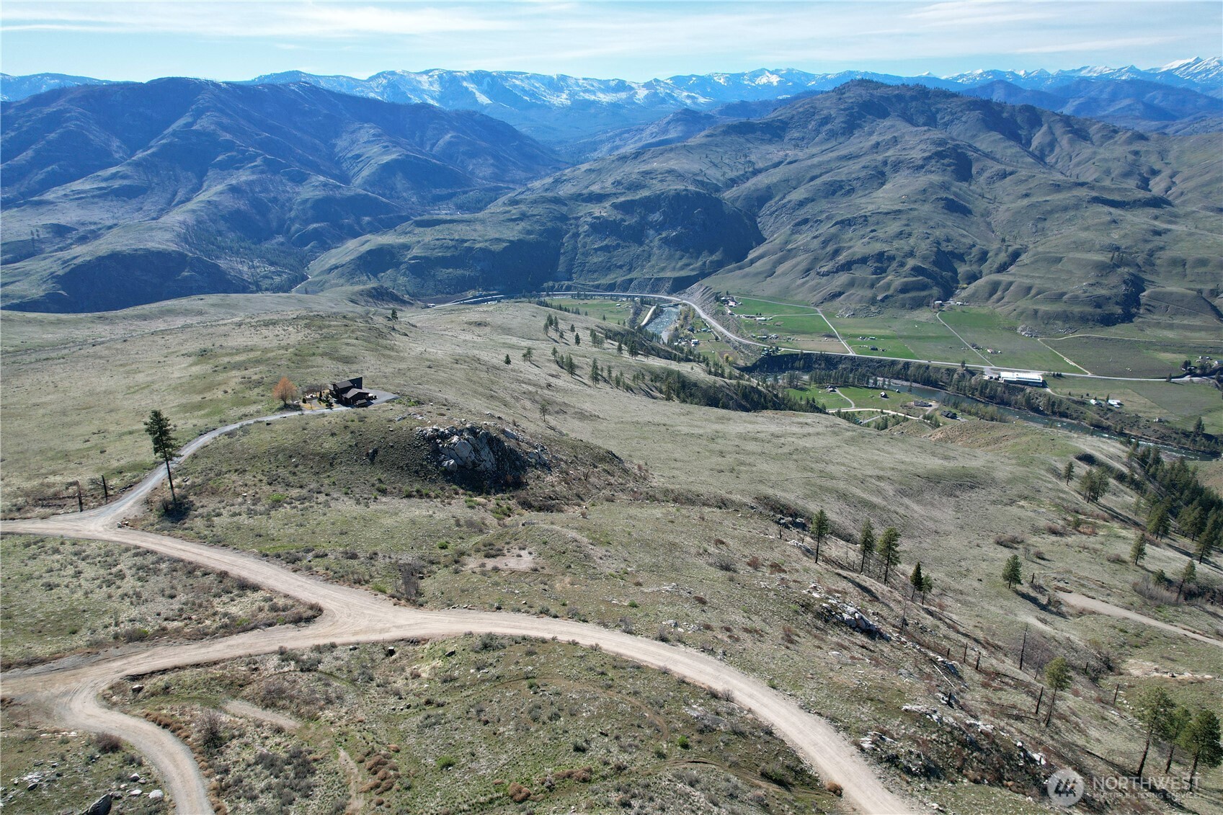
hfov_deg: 78.6
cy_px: 408
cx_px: 612
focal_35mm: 22
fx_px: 747
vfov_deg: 57.2
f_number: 2.8
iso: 200
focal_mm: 8.38
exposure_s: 1/3200
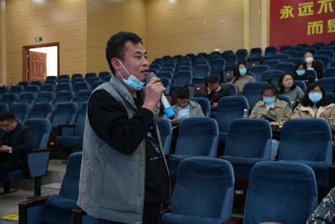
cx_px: 168
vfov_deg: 32.4
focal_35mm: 41
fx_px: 385
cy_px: 112
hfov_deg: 47.0
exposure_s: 1/160
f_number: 5
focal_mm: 41.4
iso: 2500
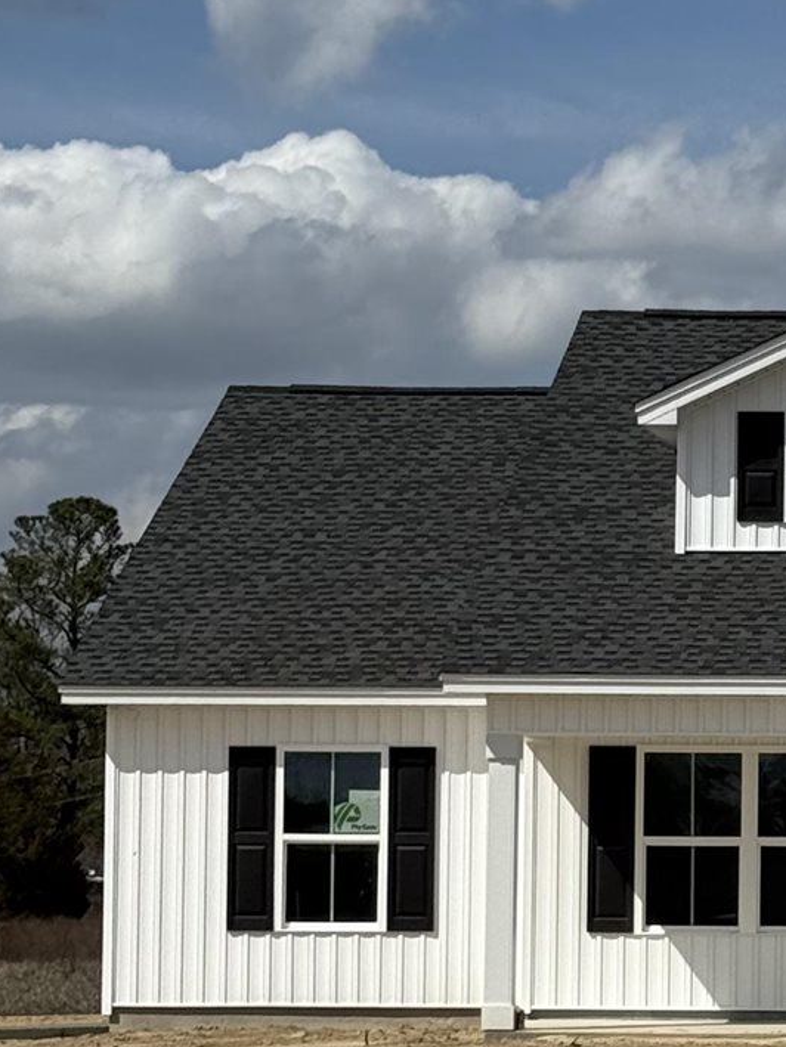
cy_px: 681
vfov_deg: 12.6
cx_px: 1126
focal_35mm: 156
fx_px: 4721
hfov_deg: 9.3
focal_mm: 6.76
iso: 64
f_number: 1.78
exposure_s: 1/11364
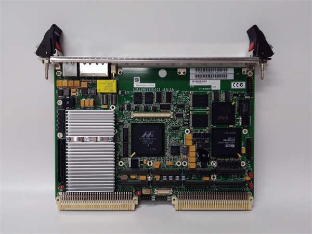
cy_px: 117
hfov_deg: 65.3
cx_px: 156
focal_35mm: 27
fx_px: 243
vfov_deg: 51.4
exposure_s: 1/33
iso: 182
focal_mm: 3.79
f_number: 2
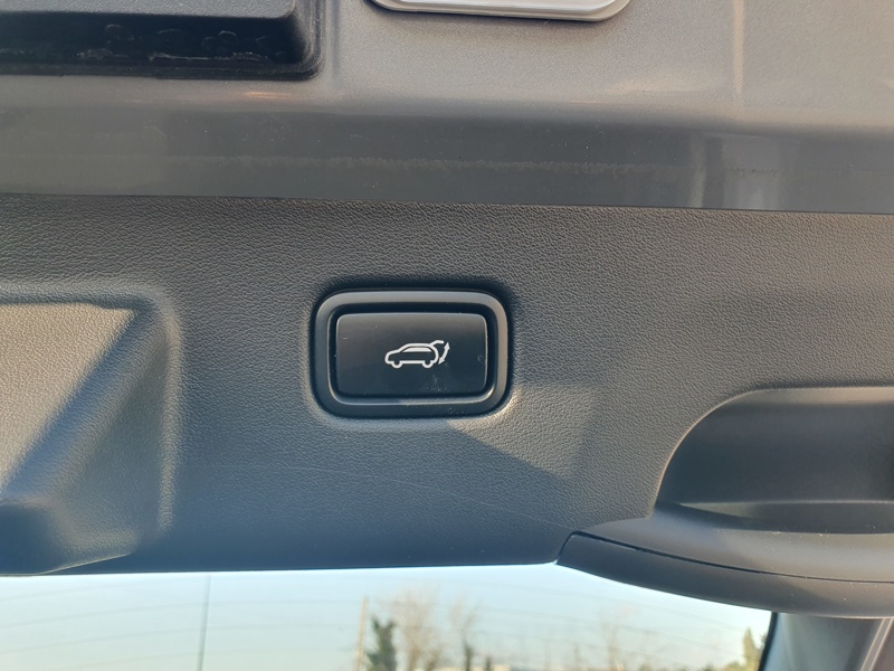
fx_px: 671
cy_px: 336
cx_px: 447
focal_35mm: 26
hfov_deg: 67.3
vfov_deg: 53.1
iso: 50
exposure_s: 1/119
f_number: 2.4
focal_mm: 4.32
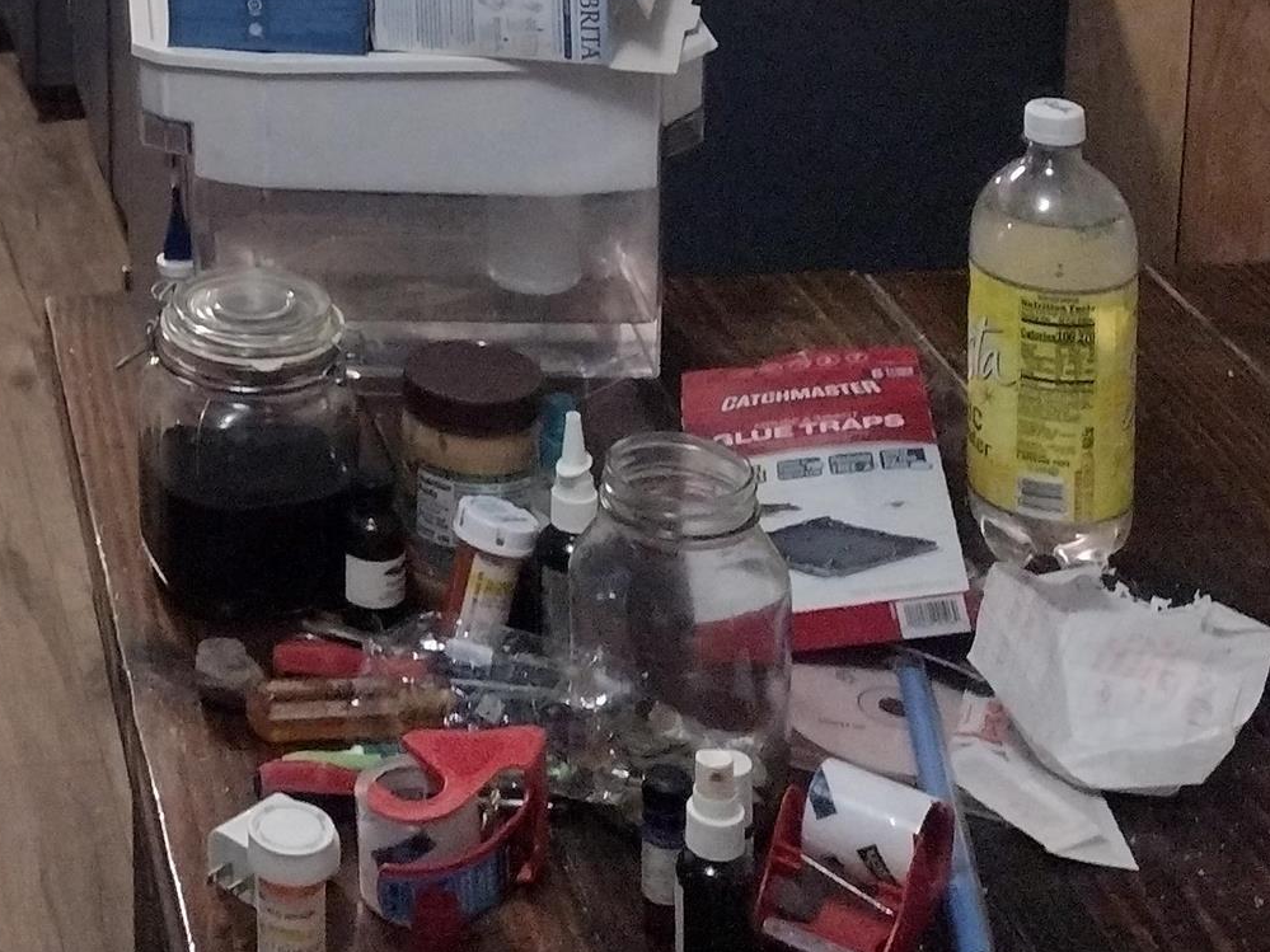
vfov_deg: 16.2
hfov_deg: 22.3
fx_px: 3045
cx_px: -121
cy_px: -479
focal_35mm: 83
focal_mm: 4.71
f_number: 1.7
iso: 453
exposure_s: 1/40
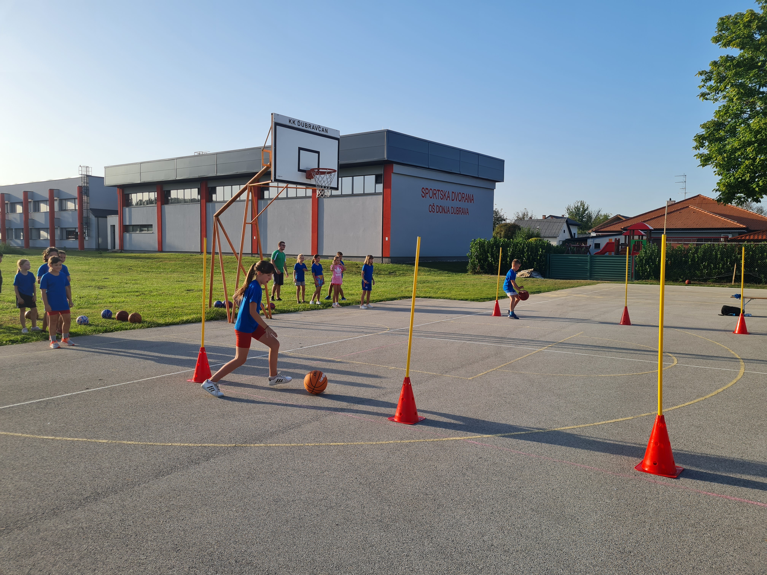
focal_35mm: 26
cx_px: 384
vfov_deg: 53.1
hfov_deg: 67.3
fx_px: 576
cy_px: 288
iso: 50
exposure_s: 1/1816
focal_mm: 5.4
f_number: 1.8
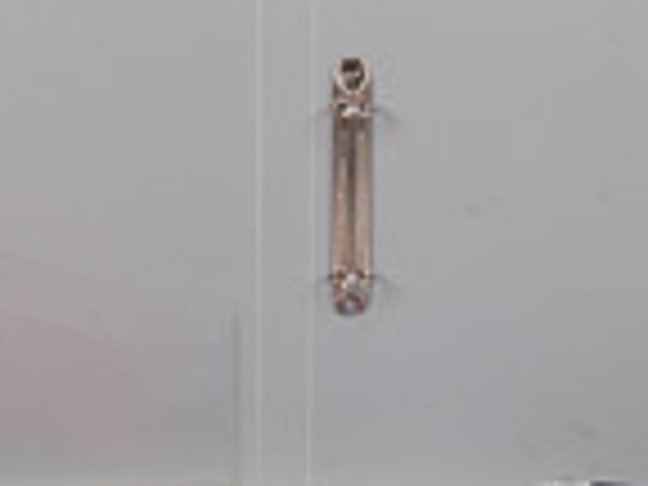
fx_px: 1685
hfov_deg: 21.8
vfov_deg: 16.2
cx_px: 302
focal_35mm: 90
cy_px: 436
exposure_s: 1/125
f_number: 16
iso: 400
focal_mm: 18
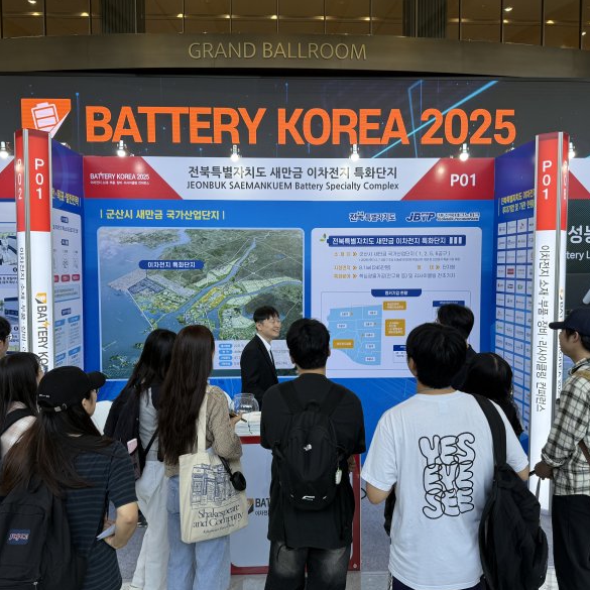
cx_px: 321
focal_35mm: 29
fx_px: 559
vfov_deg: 55.6
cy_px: 299
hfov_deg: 55.5
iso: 64
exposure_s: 1/133
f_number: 1.78
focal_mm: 6.76
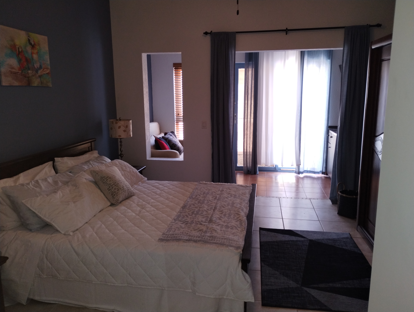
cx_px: 207
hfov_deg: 63.4
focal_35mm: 28
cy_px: 156
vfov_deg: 49.9
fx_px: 335
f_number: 1.8
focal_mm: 4.27
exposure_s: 1/31.7
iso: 400
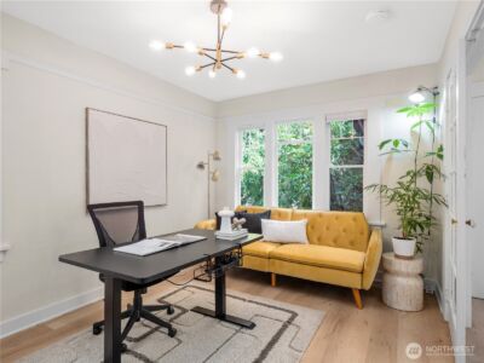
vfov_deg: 71.6
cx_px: 242
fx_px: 252
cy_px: 182
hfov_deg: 87.8
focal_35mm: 18
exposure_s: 1/13
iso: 400
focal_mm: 9
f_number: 7.1
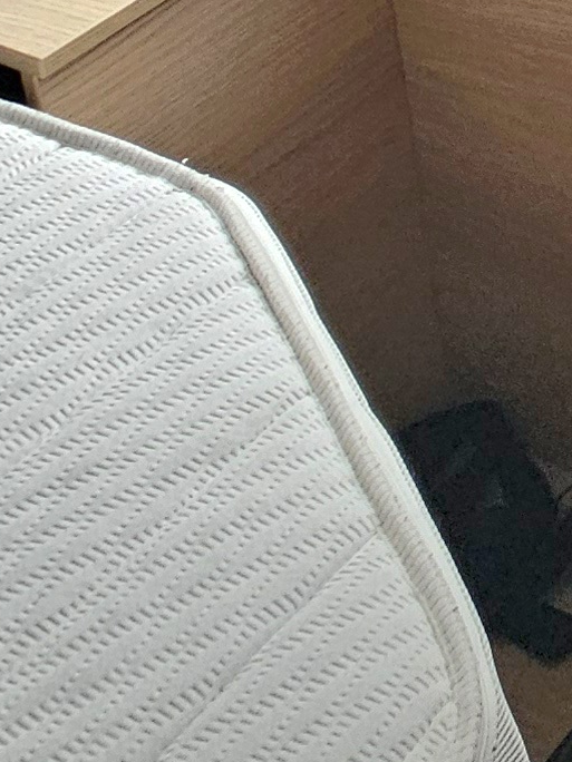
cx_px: 1504
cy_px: -898
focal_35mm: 76
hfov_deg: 12.8
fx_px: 1674
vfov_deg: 16.6
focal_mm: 2.2
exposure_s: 1/120
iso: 50
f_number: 2.2
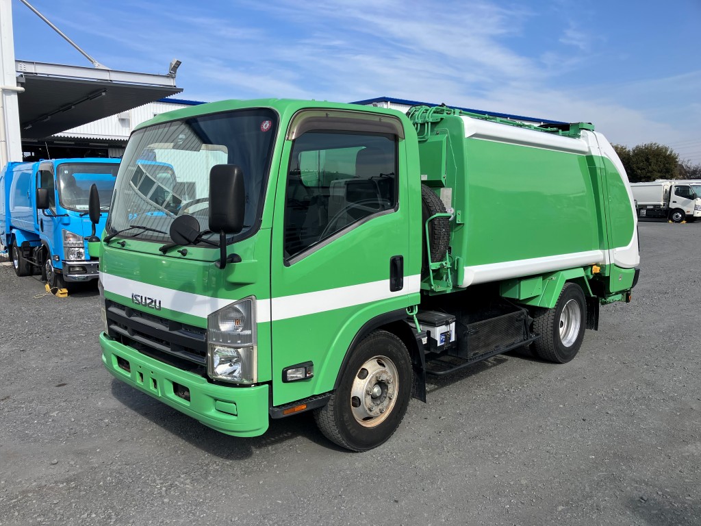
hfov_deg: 63.4
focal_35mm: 28
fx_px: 567
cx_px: 350
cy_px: 263
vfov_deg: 49.7
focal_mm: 3.99
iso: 32
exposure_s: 1/1799
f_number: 1.8
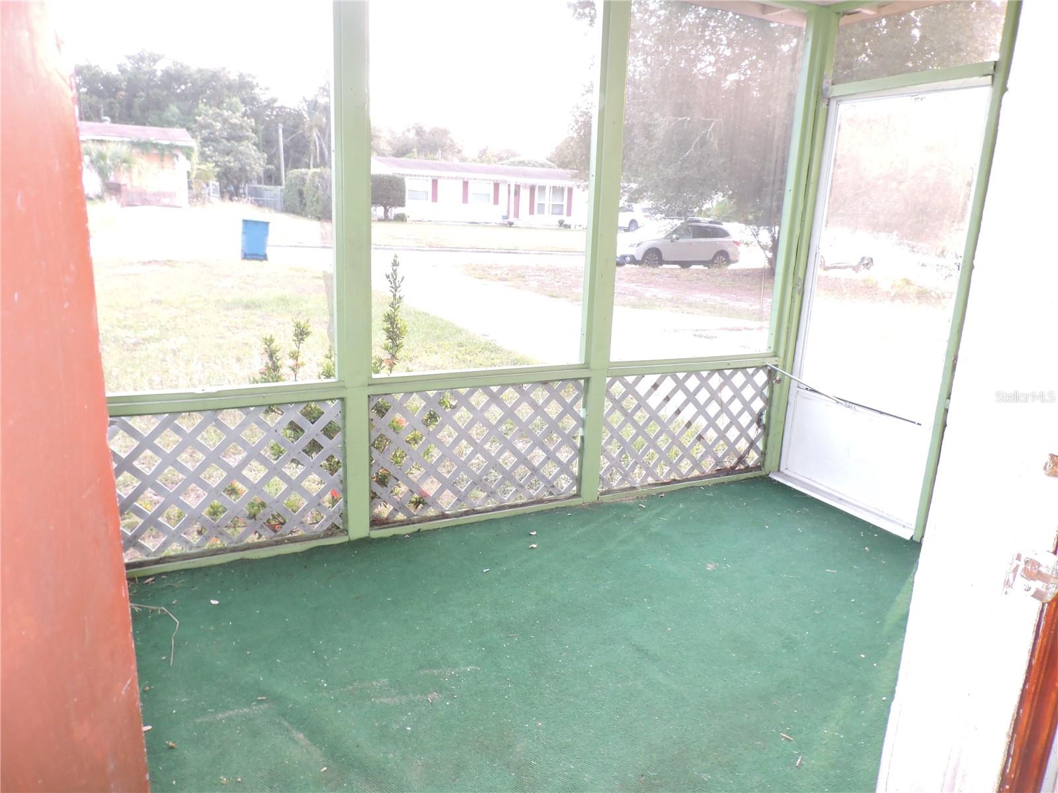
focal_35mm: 24
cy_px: 396
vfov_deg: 56.8
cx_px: 529
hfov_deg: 71.6
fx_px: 734
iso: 360
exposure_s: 1/40
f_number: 3
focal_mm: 4.3
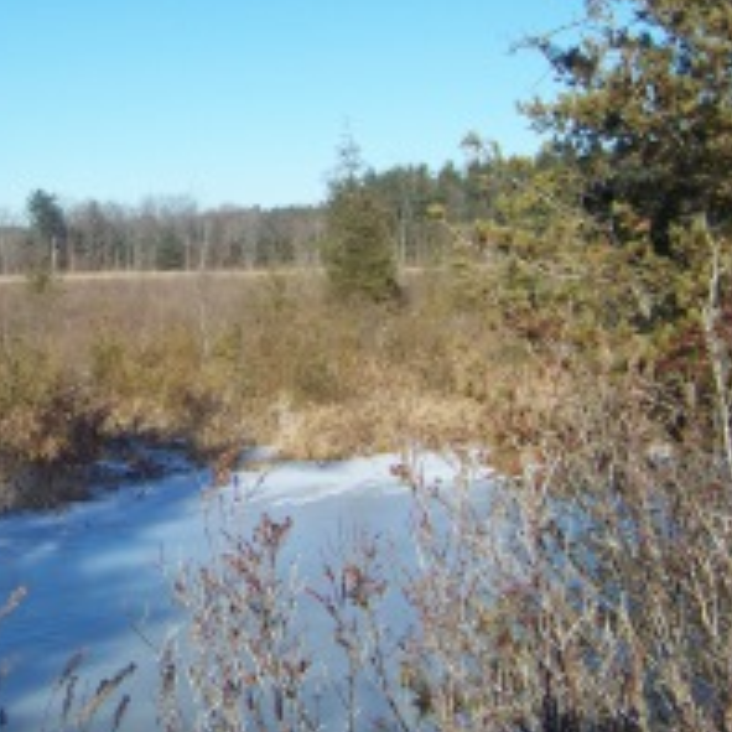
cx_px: 150
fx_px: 1531
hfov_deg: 26.4
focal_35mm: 64
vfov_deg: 26.8
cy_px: 279
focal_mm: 5.85
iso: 65
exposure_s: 1/1000
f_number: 2.8
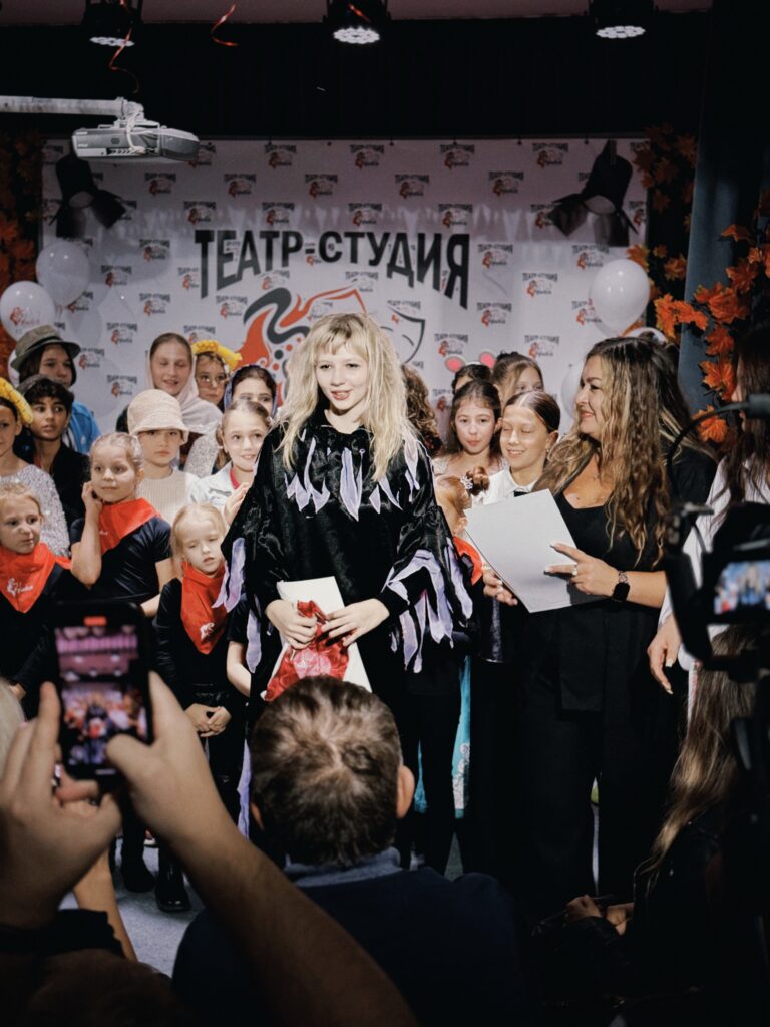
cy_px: 514
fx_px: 1424
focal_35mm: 48
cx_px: 385
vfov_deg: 39.7
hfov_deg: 30.3
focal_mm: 6.76
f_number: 1.78
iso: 125
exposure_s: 1/60
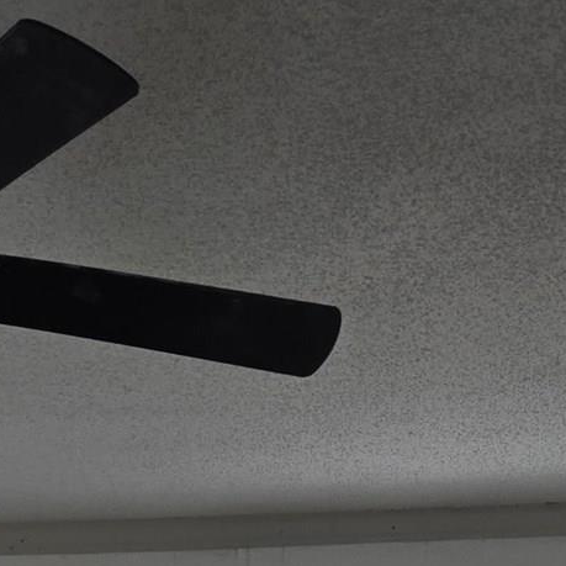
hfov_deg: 16.9
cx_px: 105
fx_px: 1887
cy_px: 1381
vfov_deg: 12.8
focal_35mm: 102
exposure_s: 1/120
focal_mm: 5.4
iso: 32
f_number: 1.8
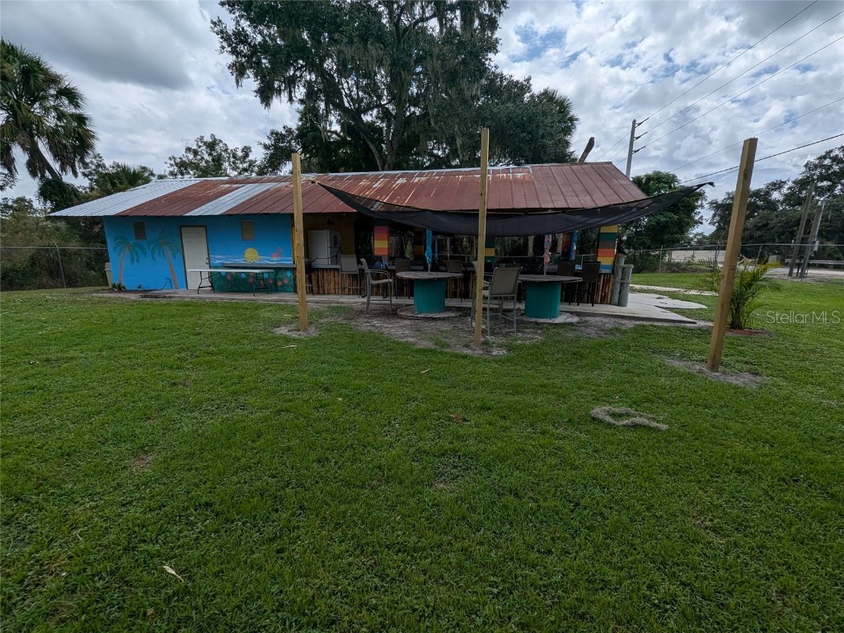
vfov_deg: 89.9
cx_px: 422
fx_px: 317
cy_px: 316
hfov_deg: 106.2
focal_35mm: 13
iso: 47
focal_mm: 1.95
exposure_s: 1/3268
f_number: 2.2
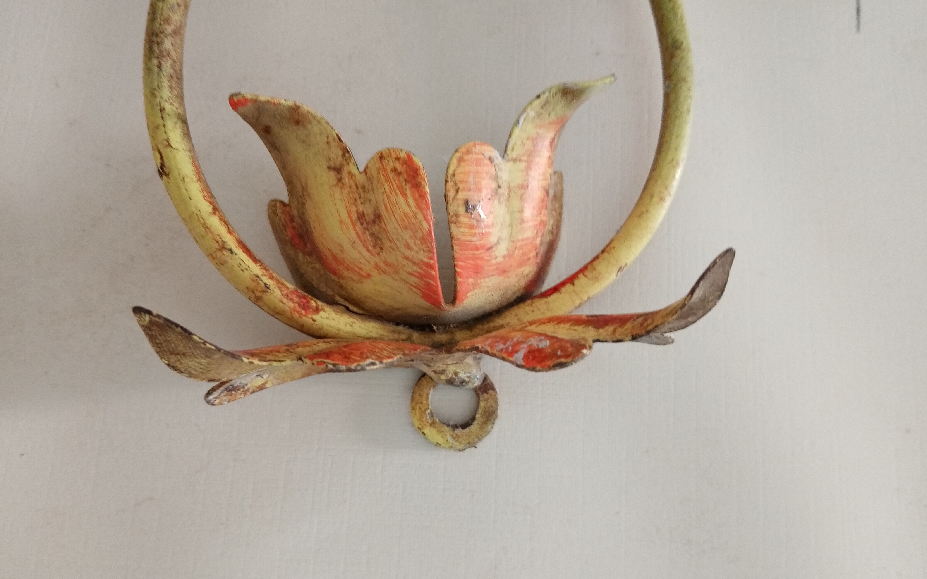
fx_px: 707
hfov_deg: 66.5
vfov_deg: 44.5
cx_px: 459
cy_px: 317
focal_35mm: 28
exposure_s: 1/25
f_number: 1.8
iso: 371
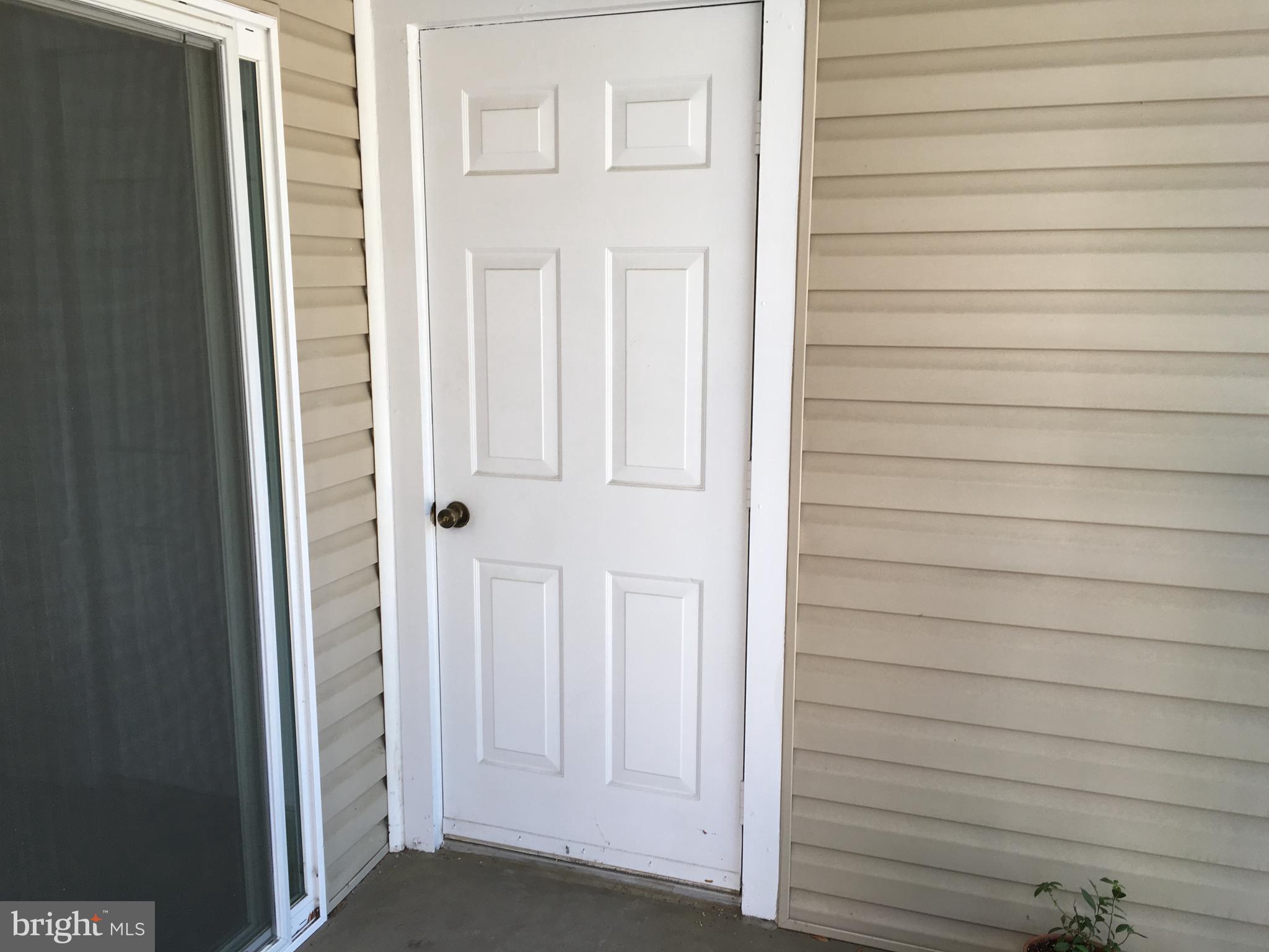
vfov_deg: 48.2
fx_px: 1063
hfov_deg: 61.7
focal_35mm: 29
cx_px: 634
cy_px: 476
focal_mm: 4.15
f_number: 2.2
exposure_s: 1/60
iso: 25
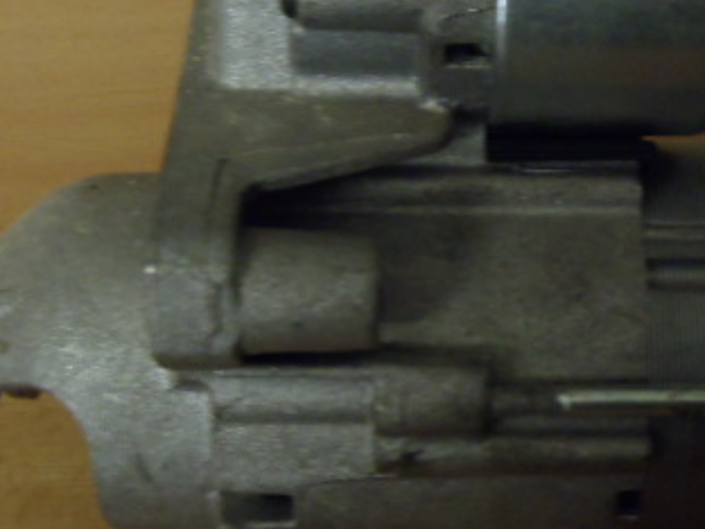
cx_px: 497
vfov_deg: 19.3
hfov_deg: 25.5
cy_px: 181
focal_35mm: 76
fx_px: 1548
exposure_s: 1/4
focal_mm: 6.64
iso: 400
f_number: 4.7
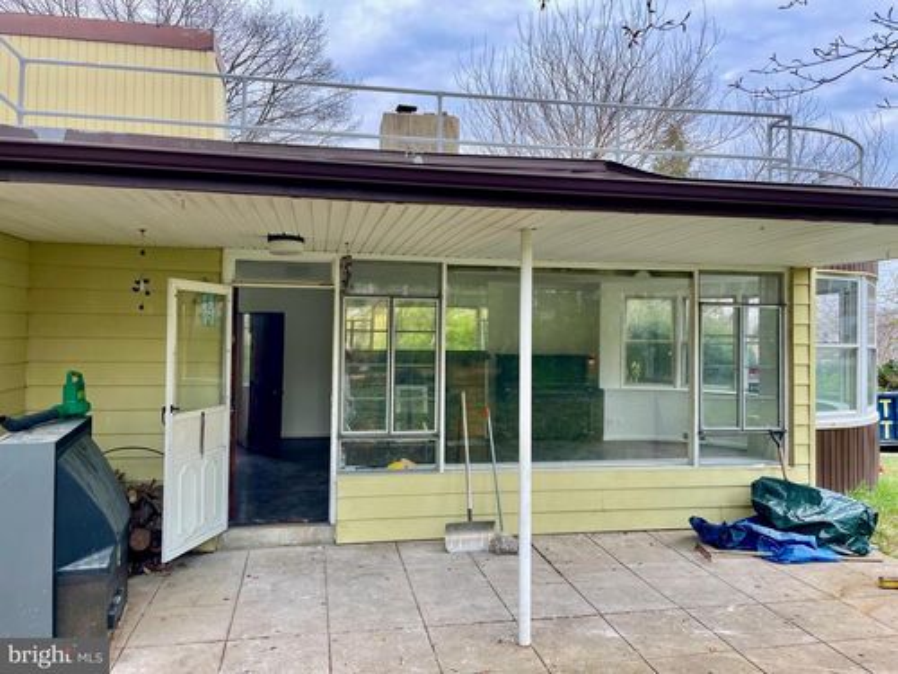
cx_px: 449
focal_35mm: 26
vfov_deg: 53.1
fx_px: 674
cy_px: 337
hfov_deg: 67.3
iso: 32
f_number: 1.6
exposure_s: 1/812
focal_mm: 4.2
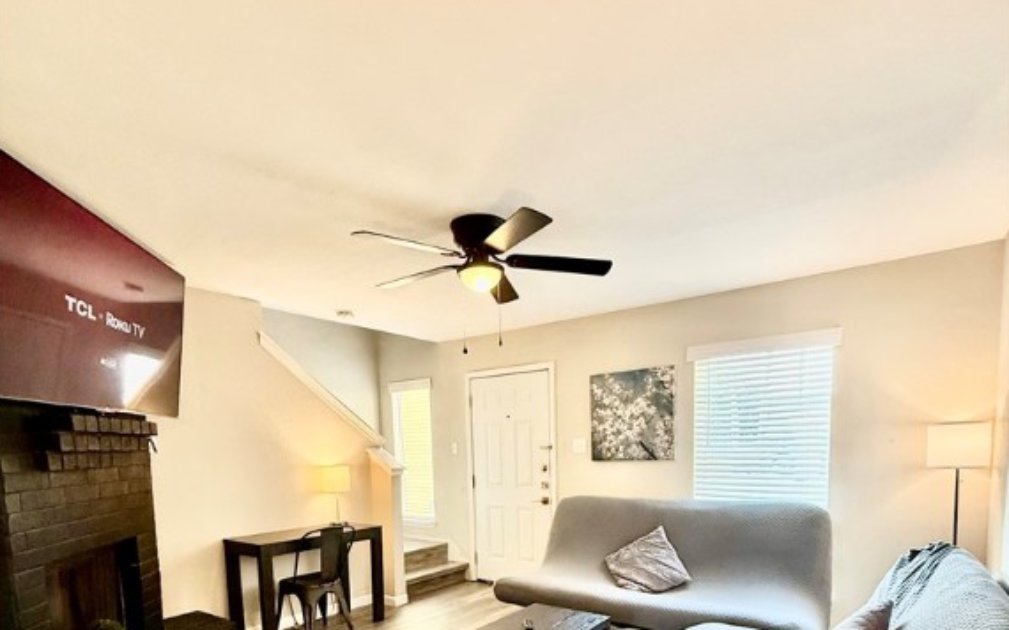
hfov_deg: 85.1
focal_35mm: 20
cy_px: 503
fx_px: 550
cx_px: 504
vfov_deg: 55.5
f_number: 2.2
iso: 400
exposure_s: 1/120
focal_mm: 2.22
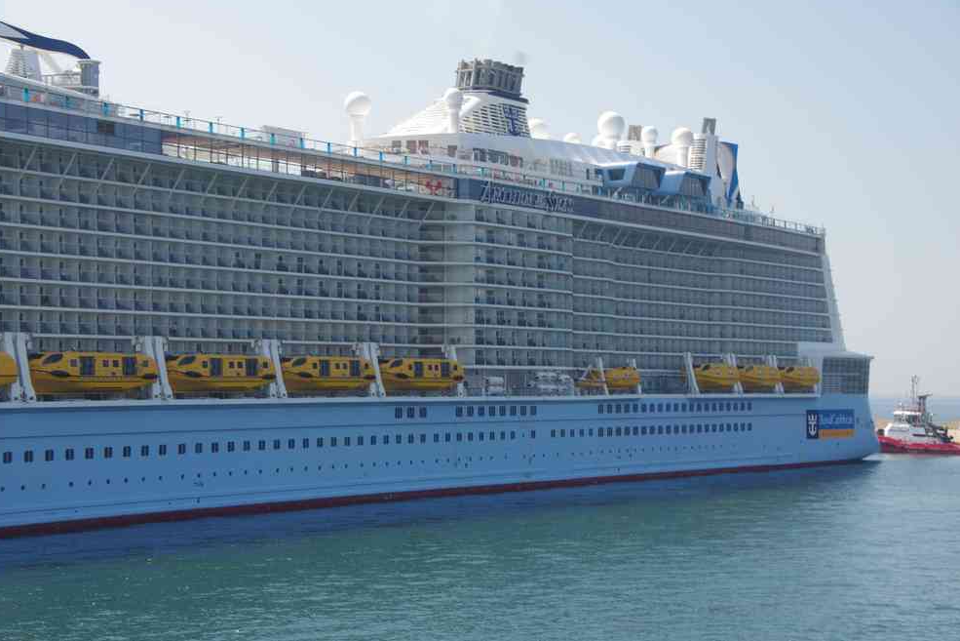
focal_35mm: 73
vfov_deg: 18.7
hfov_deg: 27.7
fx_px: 1947
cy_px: 317
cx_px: 476
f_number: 11
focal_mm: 47.5
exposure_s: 1/80
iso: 200
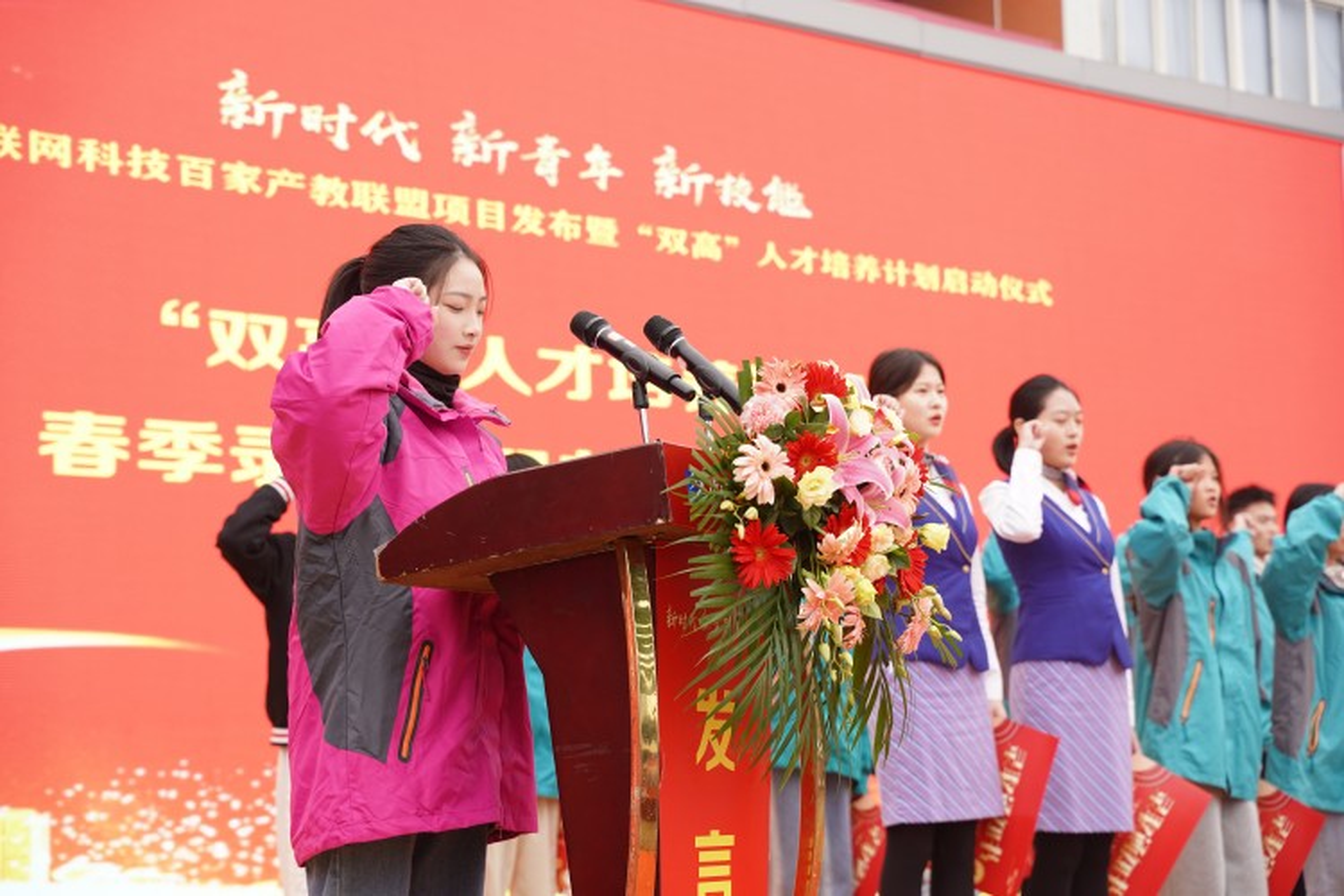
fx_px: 2800
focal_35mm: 75
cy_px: 448
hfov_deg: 27.0
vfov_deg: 18.2
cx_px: 672
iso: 320
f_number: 5
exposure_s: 1/200
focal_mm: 75
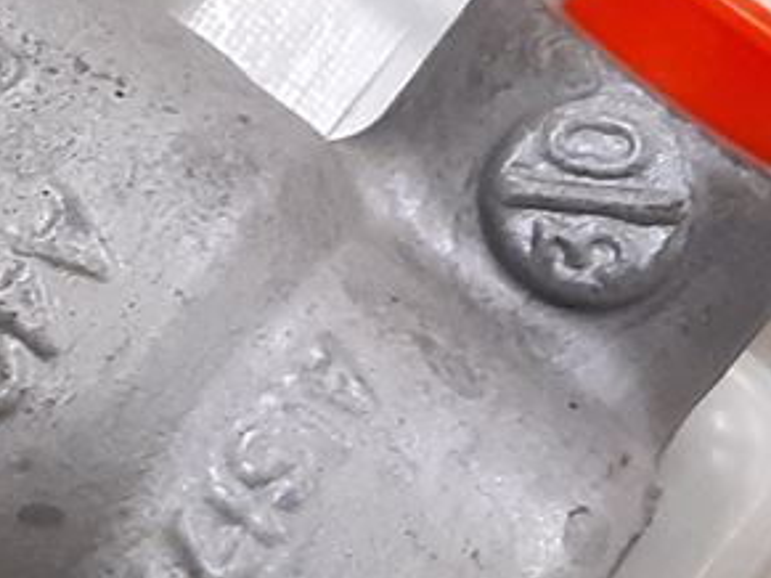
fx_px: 4074
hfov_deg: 10.5
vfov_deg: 8.1
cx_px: -283
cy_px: 93
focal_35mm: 183
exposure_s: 1/50
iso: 200
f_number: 1.7
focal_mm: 3.93
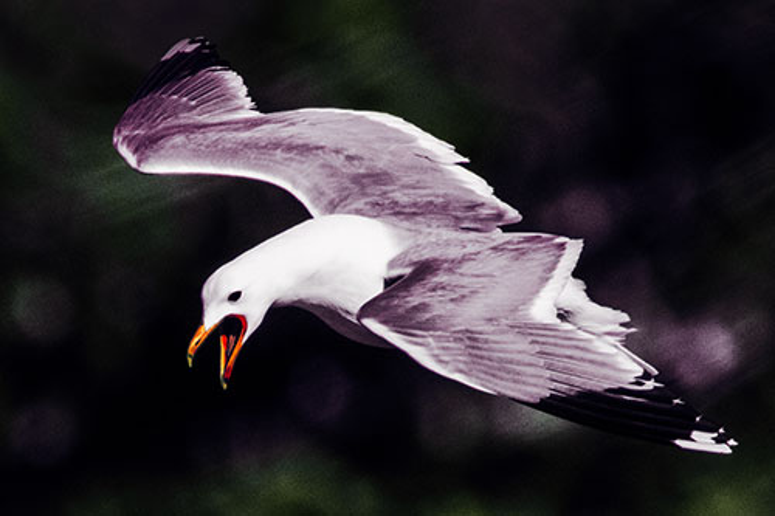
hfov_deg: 1.7
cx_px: 388
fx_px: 25823
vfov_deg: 1.1
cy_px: 258
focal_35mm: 1200
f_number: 13
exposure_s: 1/2500
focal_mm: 1200
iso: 1250
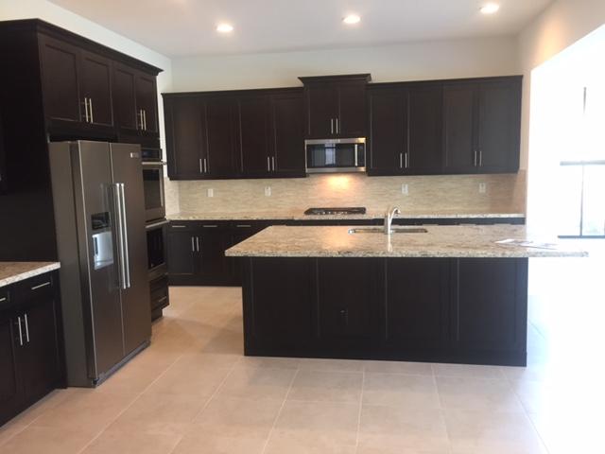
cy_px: 227
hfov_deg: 61.7
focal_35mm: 29
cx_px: 302
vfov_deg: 48.2
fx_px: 507
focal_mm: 4.15
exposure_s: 1/30
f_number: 2.2
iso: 125
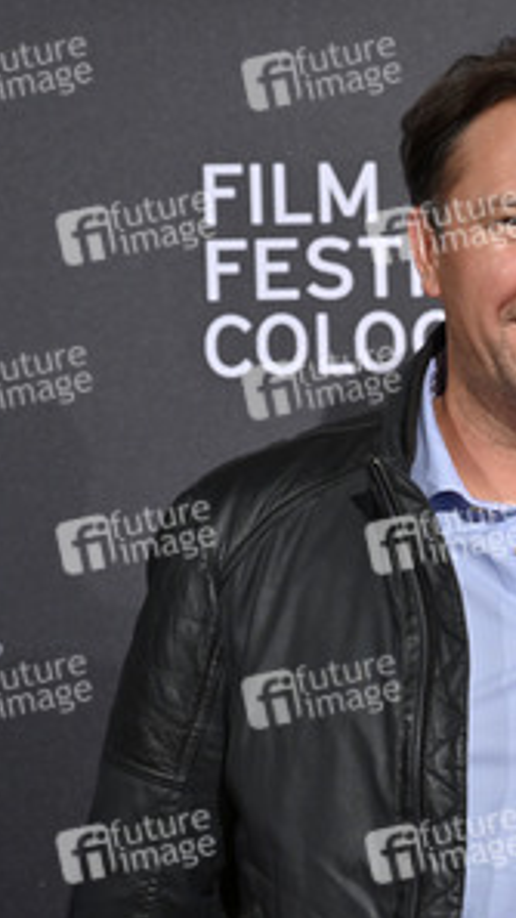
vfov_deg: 21.4
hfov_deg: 11.8
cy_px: 461
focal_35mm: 100
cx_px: 672
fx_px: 2433
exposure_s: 1/200
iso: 1000
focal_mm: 63
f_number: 4
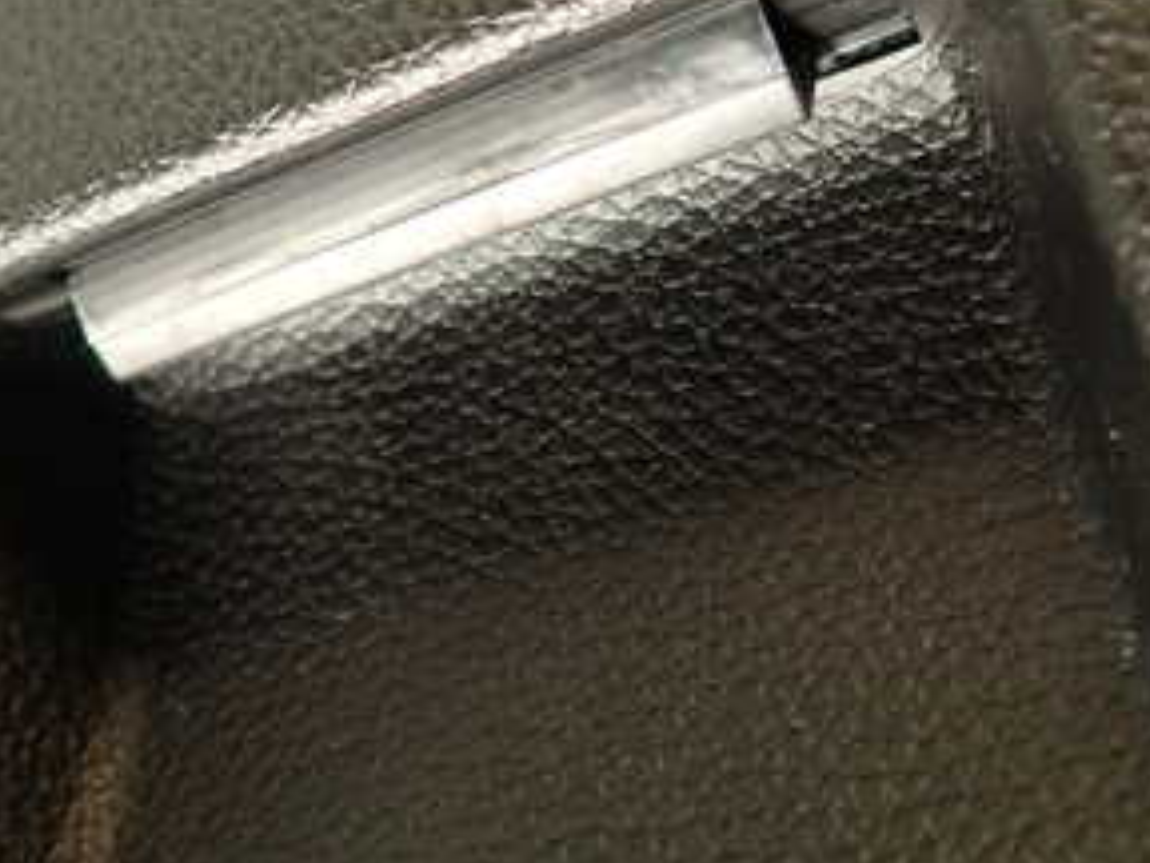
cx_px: 519
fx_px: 1728
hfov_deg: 36.8
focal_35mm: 52
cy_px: 140
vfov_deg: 27.3
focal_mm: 4.5
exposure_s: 1/40
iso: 200
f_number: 2
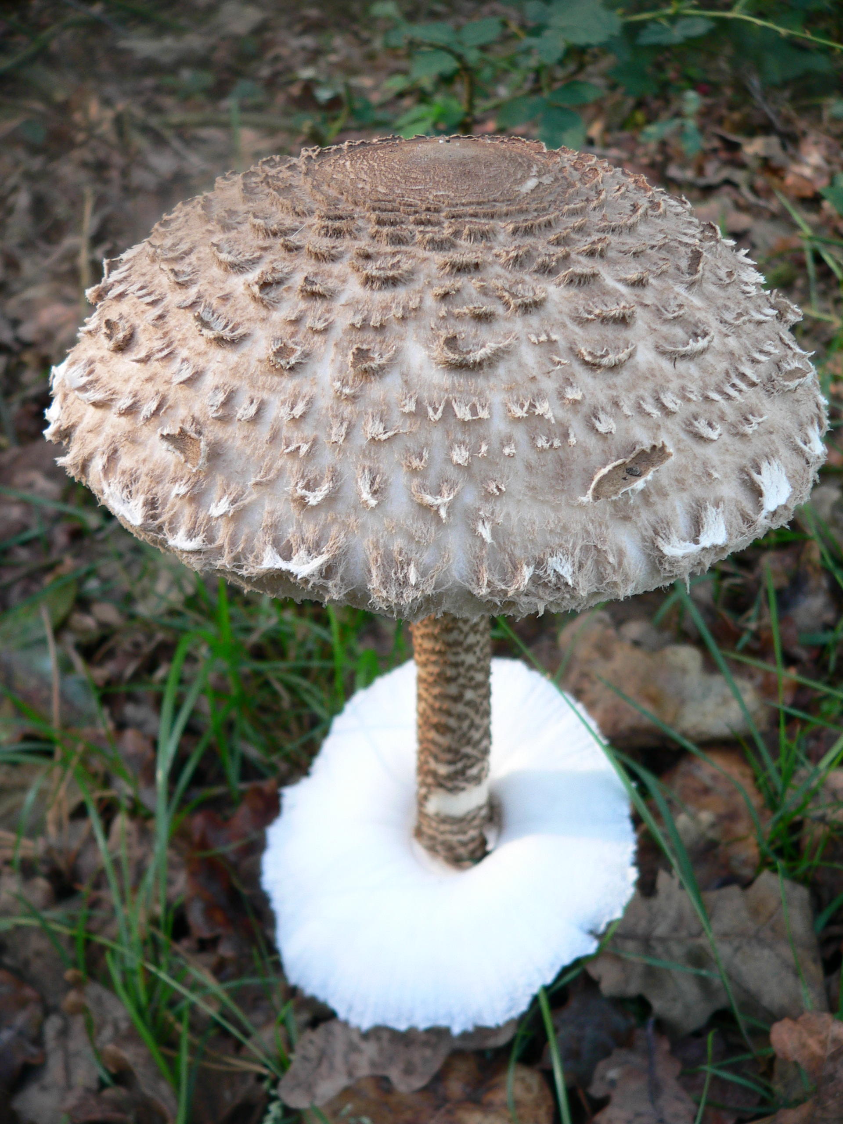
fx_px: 1169
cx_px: 422
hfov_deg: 39.7
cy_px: 562
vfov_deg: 51.4
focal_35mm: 36
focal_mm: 6
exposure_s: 1/50
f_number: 2.8
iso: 80
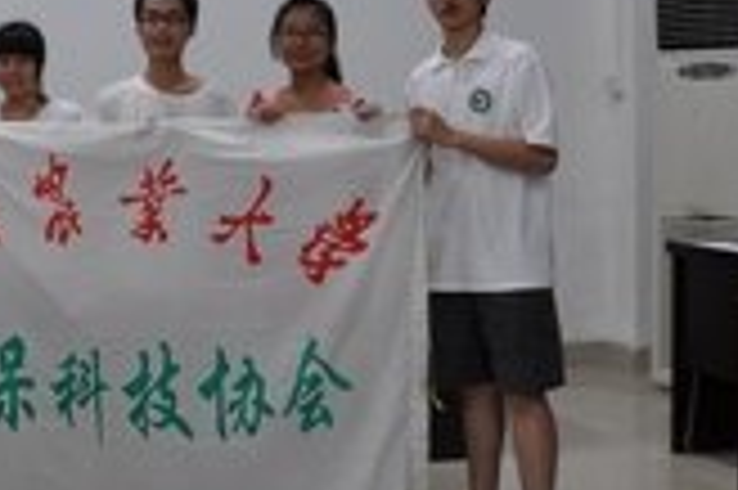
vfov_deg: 18.3
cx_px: -130
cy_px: 169
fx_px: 1515
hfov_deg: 24.9
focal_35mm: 74
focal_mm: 18
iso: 200
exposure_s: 1/13
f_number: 3.5
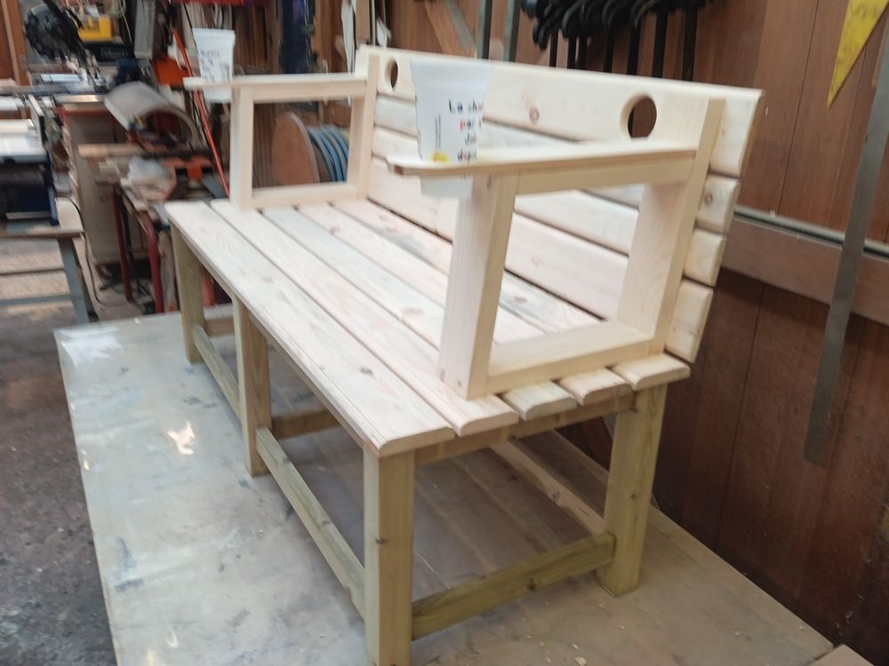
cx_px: 444
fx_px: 719
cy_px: 333
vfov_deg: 49.7
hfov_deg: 63.4
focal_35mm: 28
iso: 148
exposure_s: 1/33.3
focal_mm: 3.43
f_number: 2.2
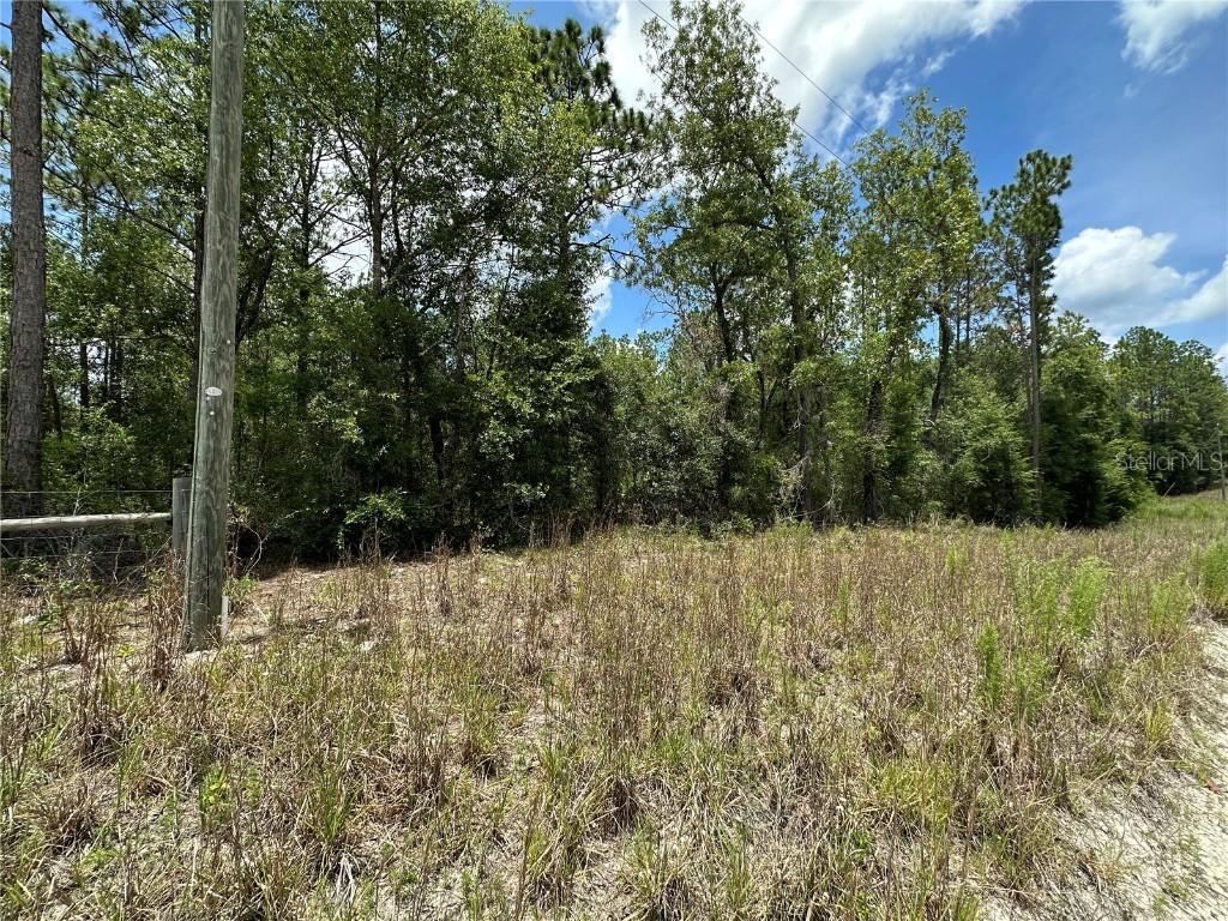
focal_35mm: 14
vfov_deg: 85.7
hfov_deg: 102.1
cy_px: 460
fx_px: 497
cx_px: 614
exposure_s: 1/855
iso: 40
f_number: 2.2
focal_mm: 2.22
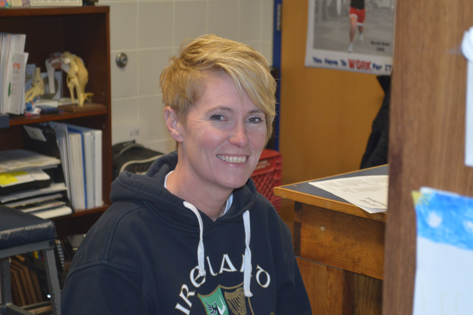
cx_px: 236
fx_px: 1024
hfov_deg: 26.0
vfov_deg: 17.5
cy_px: 158
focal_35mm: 78
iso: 900
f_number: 5.6
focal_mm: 52
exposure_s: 1/60
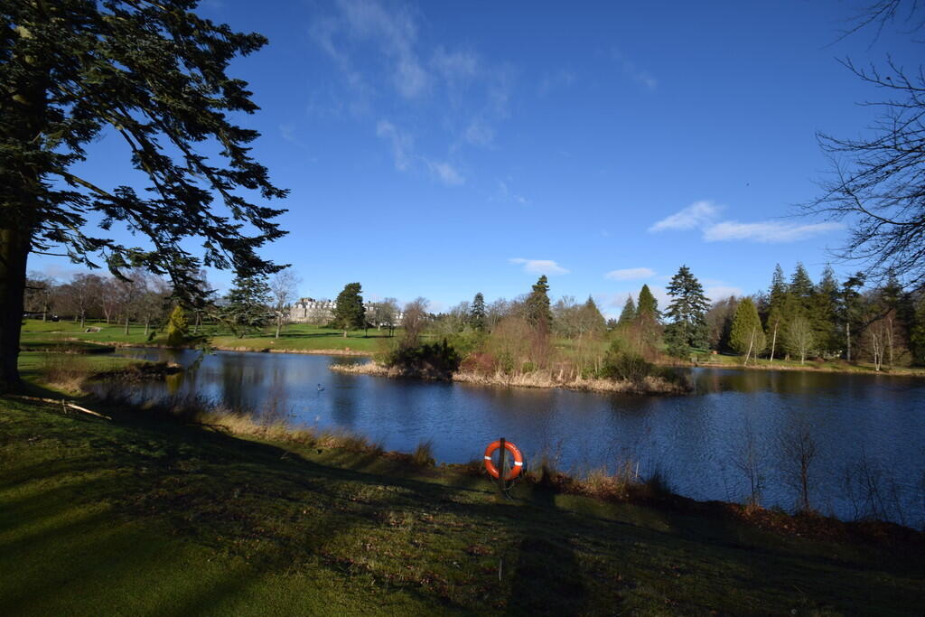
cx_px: 462
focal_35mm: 15
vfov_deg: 77.3
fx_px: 385
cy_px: 308
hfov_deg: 100.4
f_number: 9
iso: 100
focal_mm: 10
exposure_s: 1/200
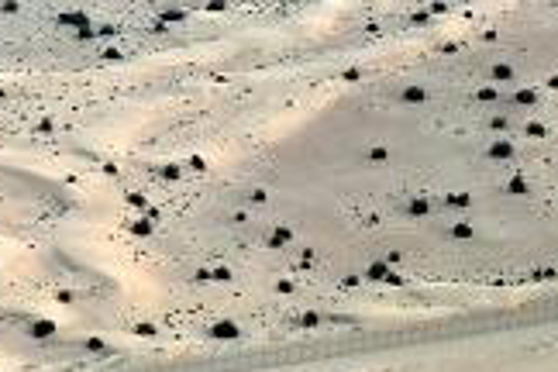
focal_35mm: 430
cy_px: -124
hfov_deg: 4.7
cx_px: -708
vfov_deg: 3.2
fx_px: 6664
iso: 400
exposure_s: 1/320
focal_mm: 70
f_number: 4.5
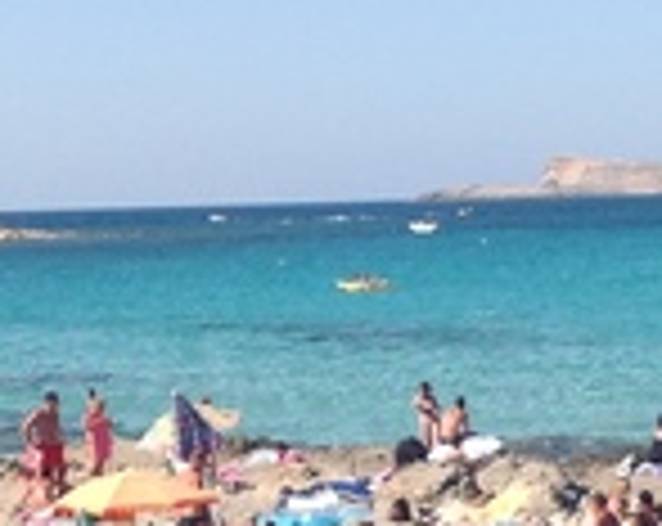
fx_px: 2914
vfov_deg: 10.2
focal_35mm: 149
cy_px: 539
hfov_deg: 12.8
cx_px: 644
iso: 50
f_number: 2.4
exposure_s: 1/1890
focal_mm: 4.28
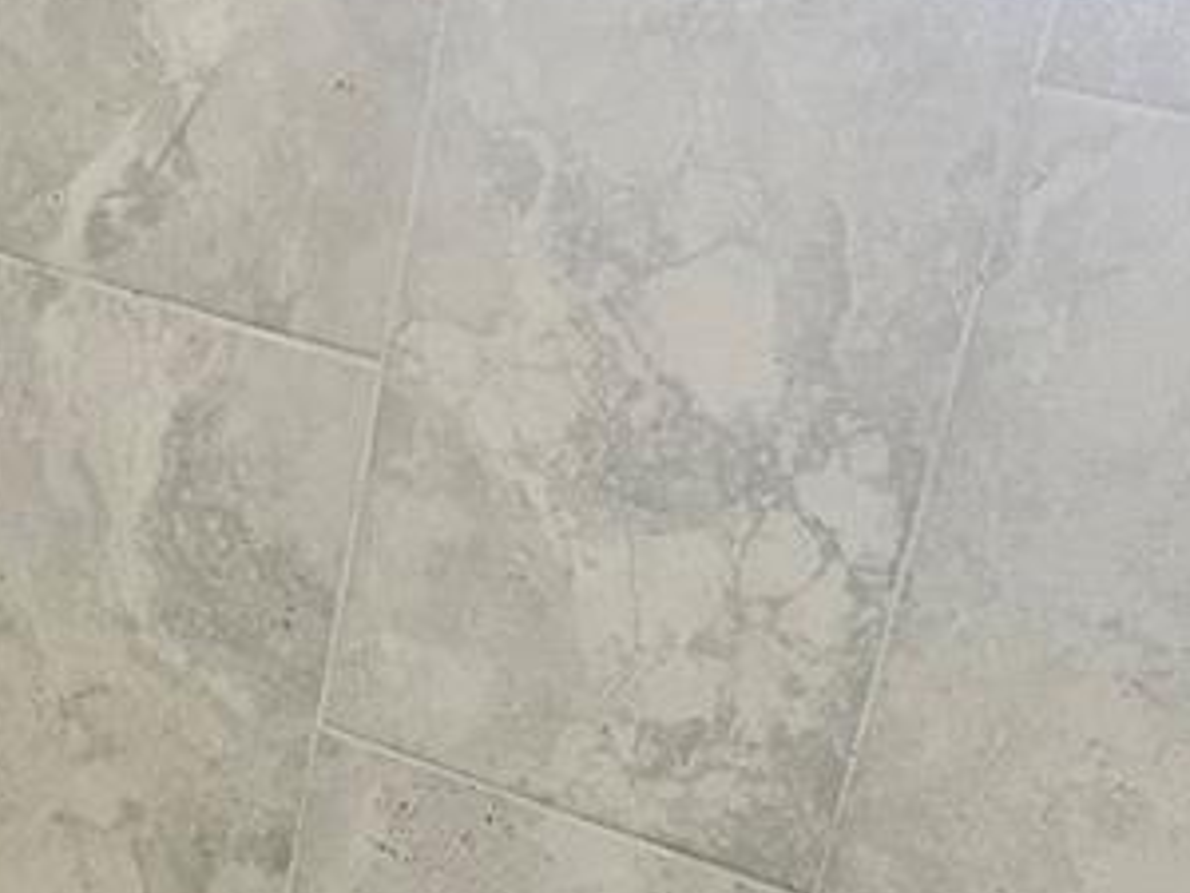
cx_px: -159
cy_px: 1147
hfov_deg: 22.3
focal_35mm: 82
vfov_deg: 17.0
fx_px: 2819
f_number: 1.78
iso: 400
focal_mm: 6.86
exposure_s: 1/60
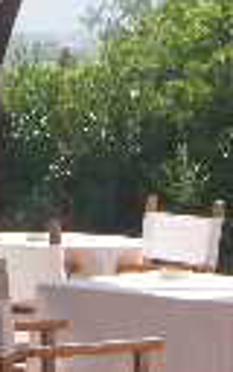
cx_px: -160
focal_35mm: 210
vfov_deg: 10.0
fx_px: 2134
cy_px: 70
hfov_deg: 6.1
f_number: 9
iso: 100
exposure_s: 1/160
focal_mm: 22
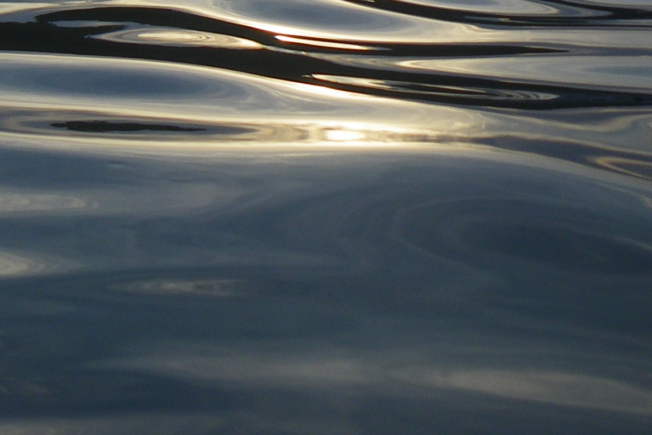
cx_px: -305
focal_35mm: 93
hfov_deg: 19.3
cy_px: -126
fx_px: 1685
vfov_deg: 14.1
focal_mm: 5
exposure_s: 1/500
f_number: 3.5
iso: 50
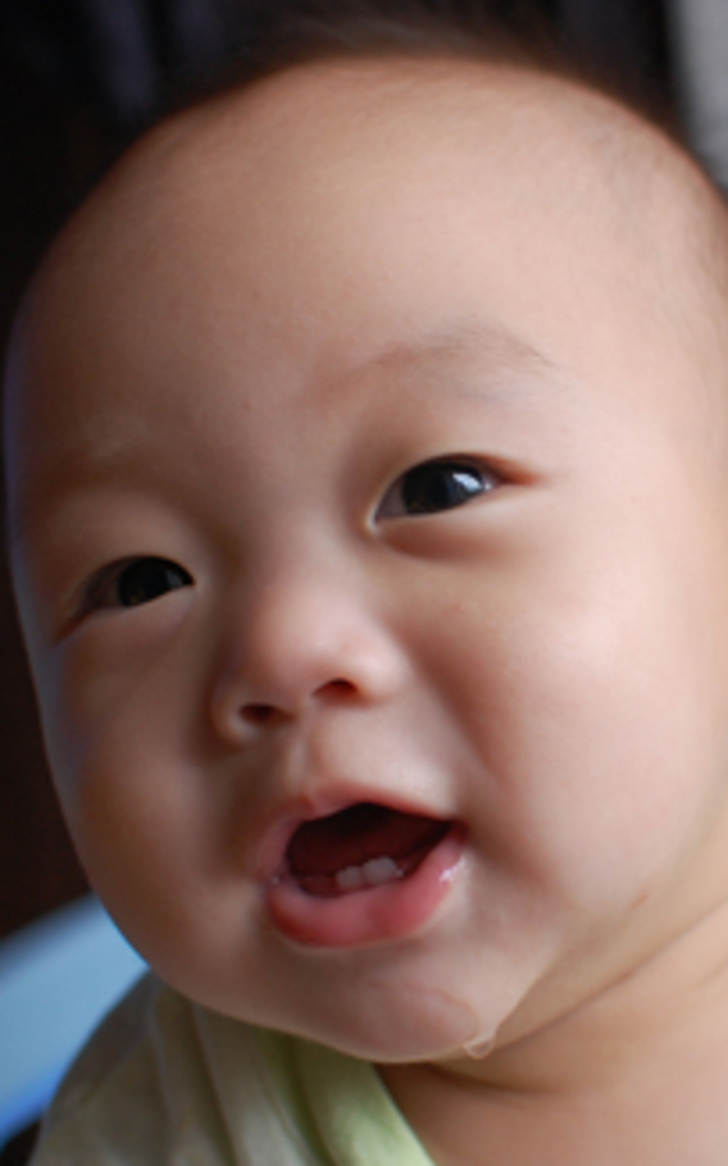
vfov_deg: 25.3
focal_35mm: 82
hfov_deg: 15.8
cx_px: 614
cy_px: 578
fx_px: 2599
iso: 400
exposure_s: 1/50
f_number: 3.5
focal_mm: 35
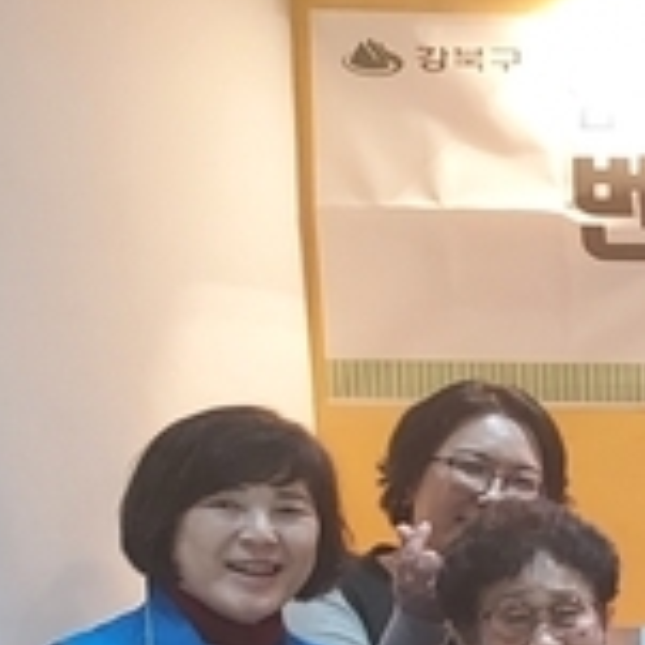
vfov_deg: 15.2
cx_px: 1452
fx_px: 2340
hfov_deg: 12.8
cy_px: 739
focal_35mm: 111
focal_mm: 4.6
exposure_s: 1/33
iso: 400
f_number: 1.8
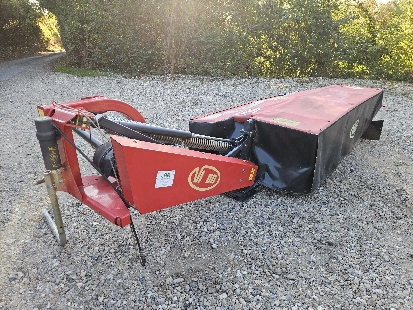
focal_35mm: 23
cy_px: 155
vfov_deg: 58.9
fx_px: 274
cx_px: 206
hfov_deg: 73.9
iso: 25
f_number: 1.8
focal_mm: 5.4
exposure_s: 1/78.9
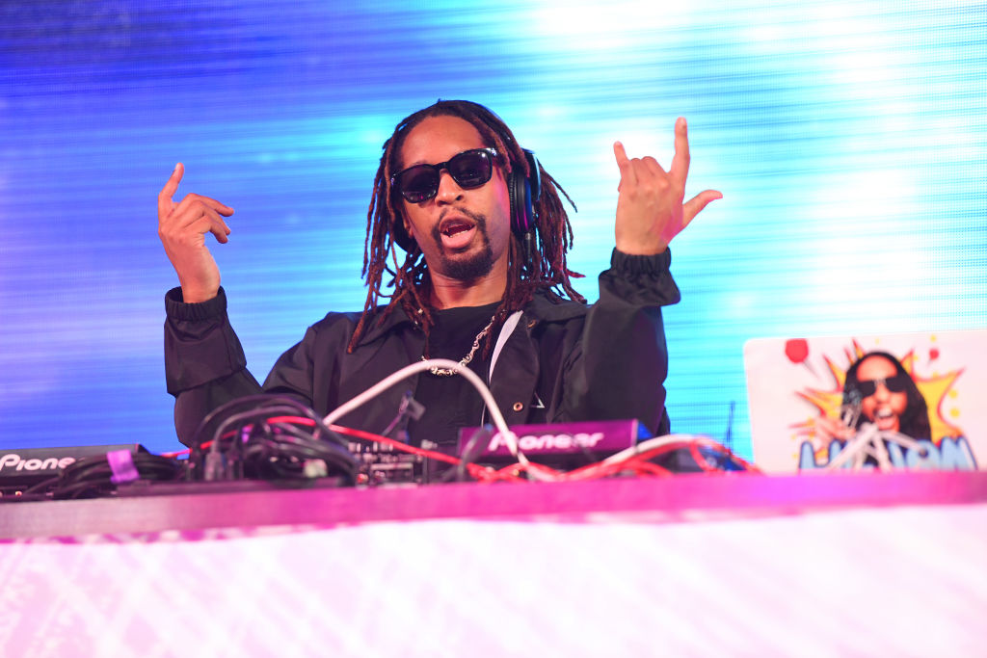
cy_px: 329
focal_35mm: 200
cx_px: 494
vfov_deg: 6.9
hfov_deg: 10.3
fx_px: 5484
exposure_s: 1/1250
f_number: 3.2
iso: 1600
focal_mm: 200
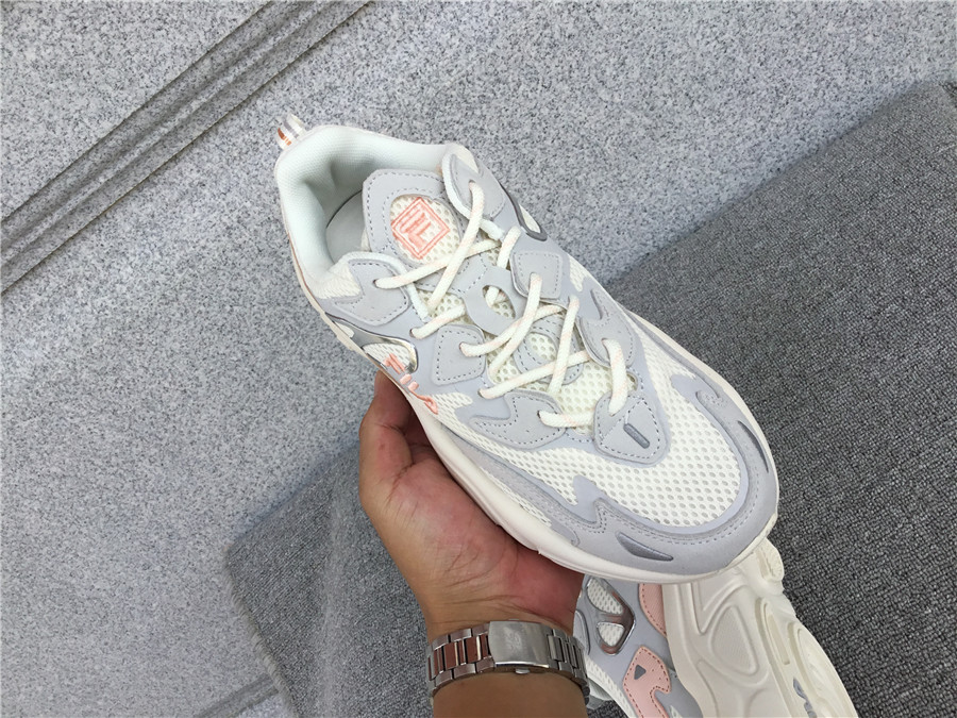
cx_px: 478
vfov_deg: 45.4
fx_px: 857
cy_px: 359
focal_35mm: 31
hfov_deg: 58.4
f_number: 2.4
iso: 25
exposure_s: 1/657
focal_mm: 3.3
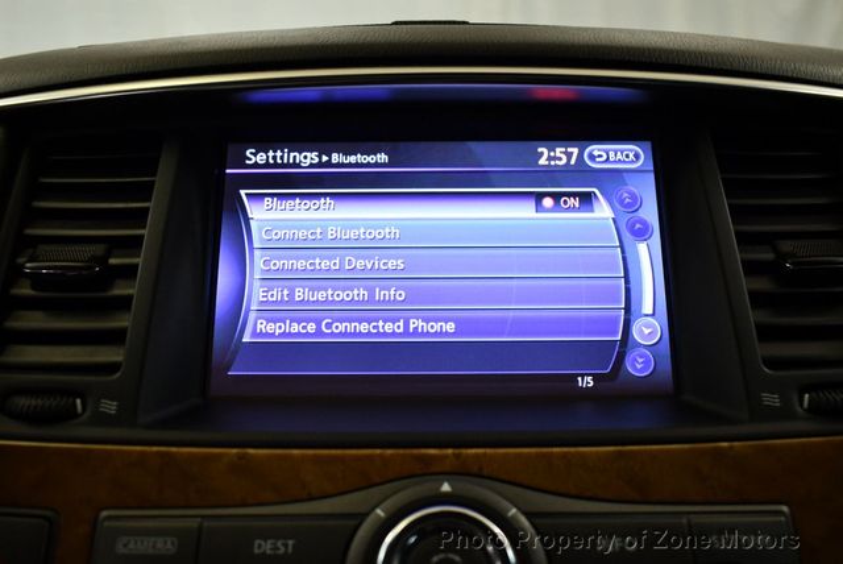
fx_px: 844
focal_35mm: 36
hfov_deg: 53.1
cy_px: 282
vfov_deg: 36.9
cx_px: 422
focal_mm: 18
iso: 1000
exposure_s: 1/125
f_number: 3.5
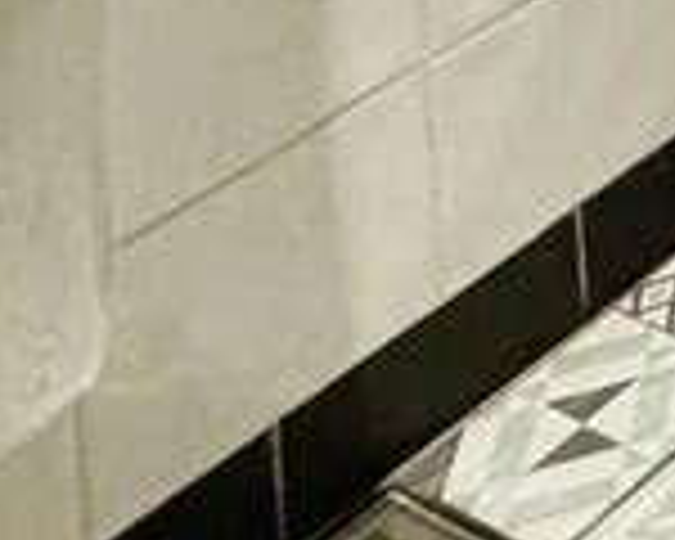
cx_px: 1863
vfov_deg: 12.0
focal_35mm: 93
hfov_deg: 12.5
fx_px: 1858
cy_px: -891
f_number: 2.2
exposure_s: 1/50
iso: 250
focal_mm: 2.22
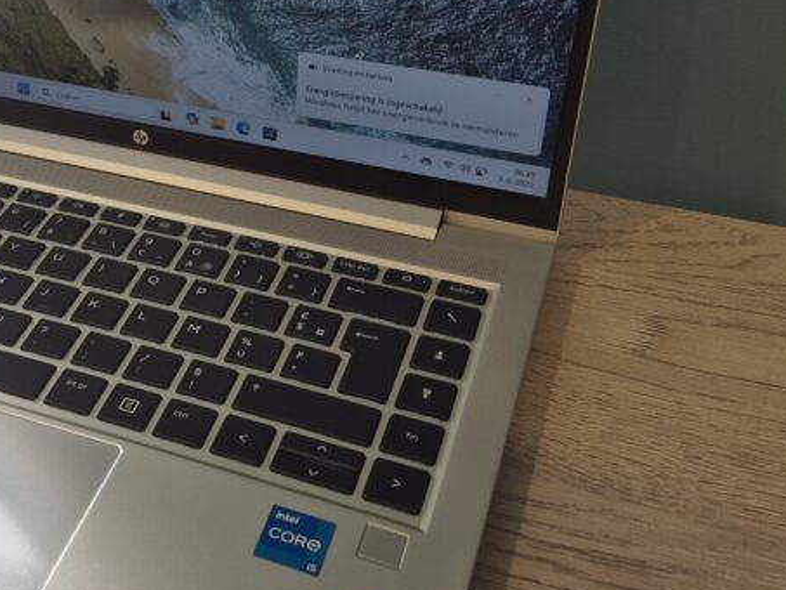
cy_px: 198
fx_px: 1181
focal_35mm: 52
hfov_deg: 35.5
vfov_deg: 27.9
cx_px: 144
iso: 32
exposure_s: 1/100
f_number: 1.8
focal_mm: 5.4
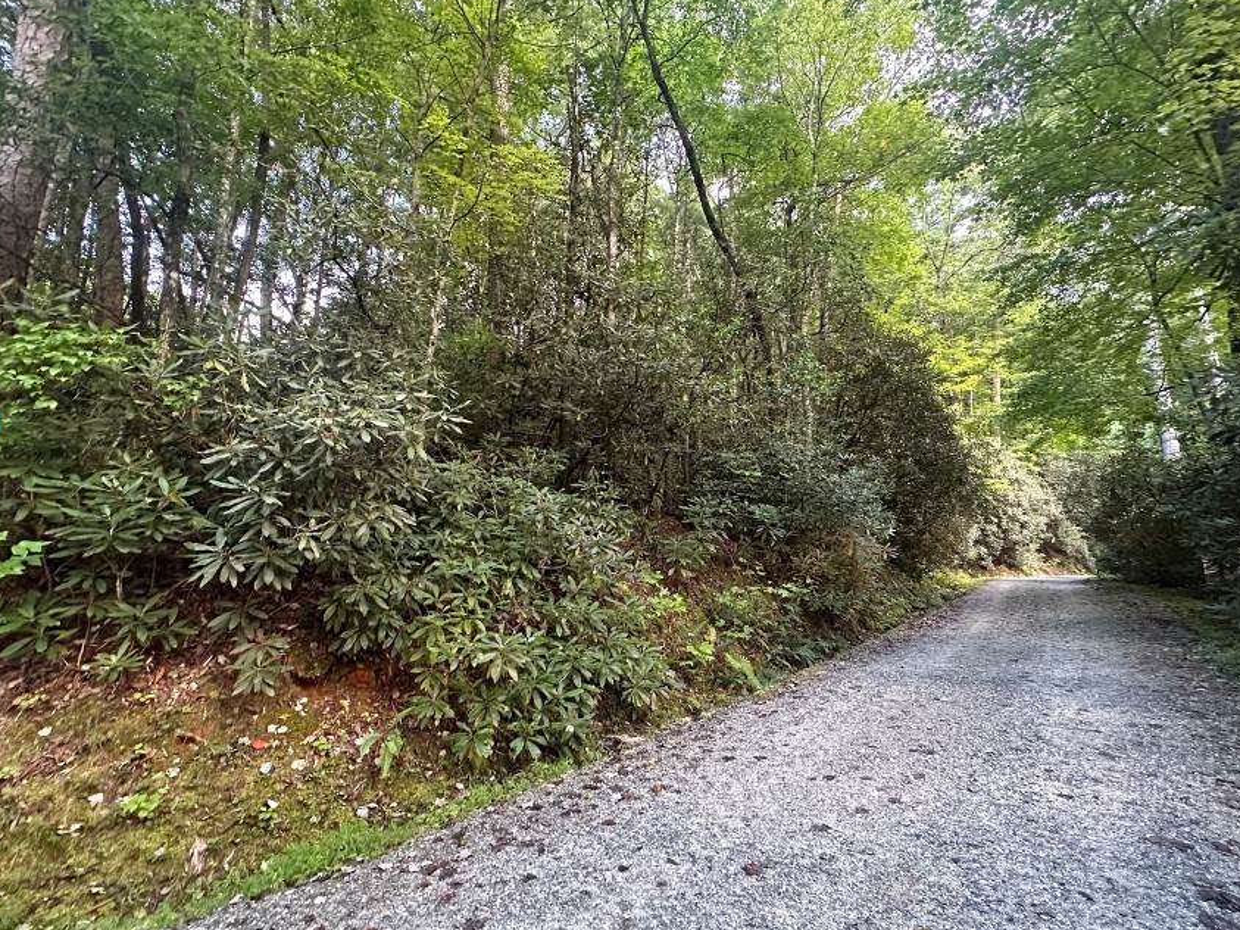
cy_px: 486
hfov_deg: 91.0
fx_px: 609
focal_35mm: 17
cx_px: 624
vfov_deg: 74.7
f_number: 2.2
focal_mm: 2.22
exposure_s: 1/60
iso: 800
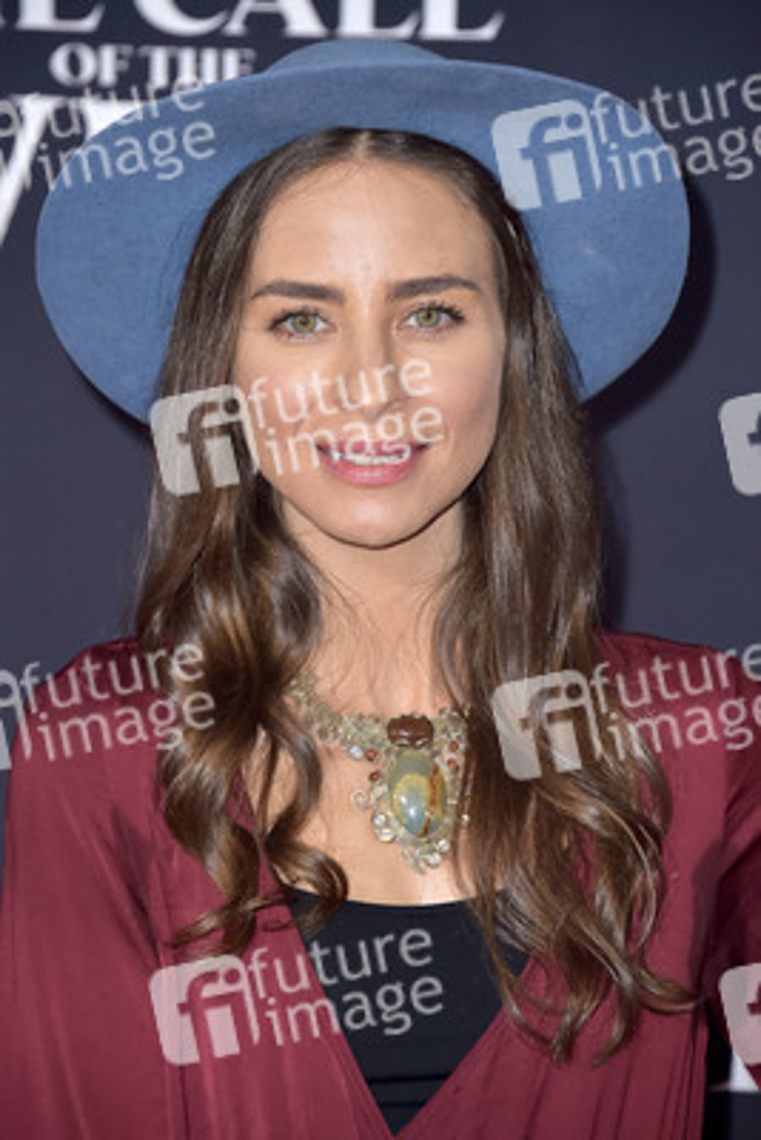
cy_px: 570
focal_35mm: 210
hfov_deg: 6.5
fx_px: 6652
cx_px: 380
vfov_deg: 9.8
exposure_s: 1/250
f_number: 7.1
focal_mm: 210
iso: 320
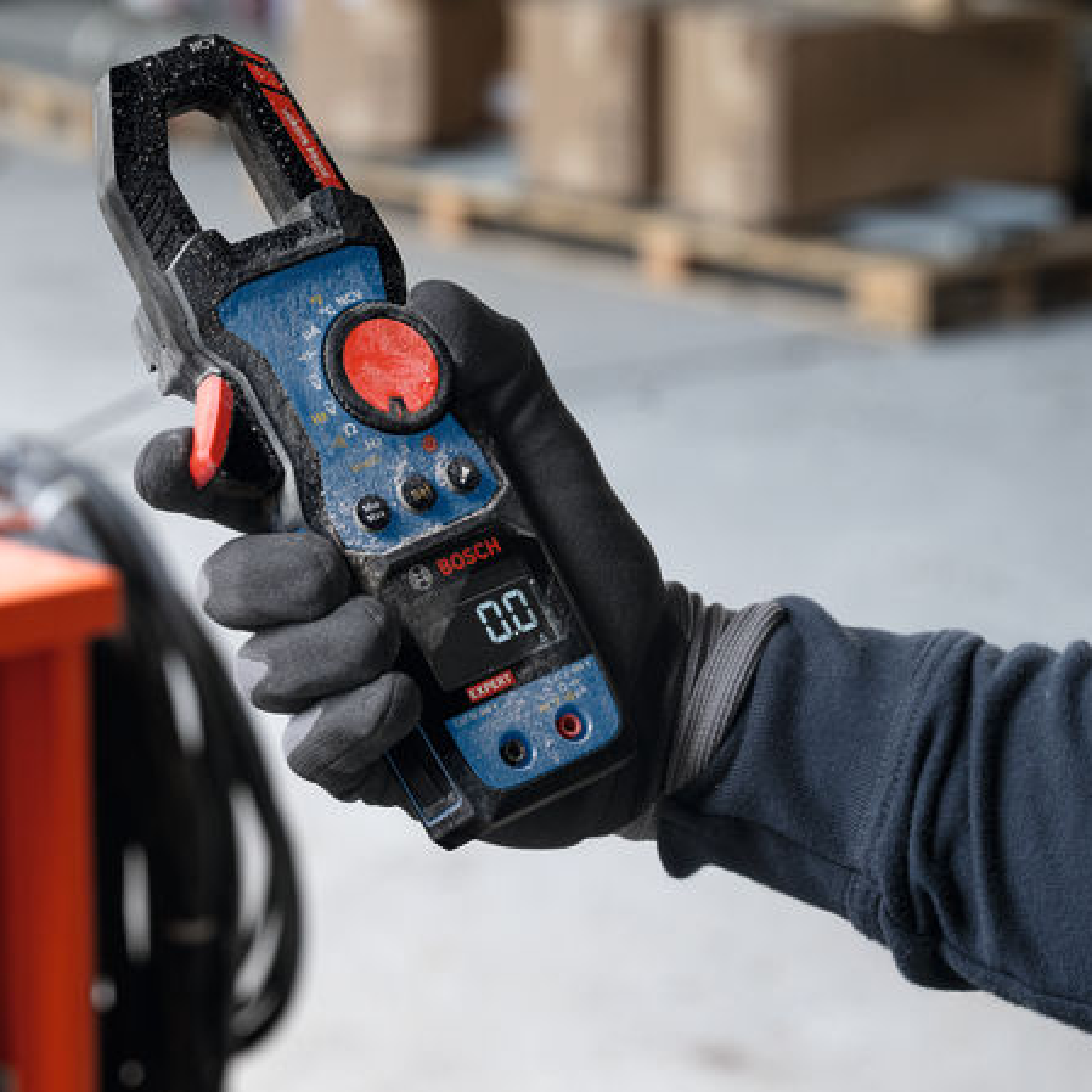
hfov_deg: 16.4
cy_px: 473
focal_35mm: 106
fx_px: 3783
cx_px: 404
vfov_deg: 16.4
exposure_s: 1/125
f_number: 5.6
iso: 800
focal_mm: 70
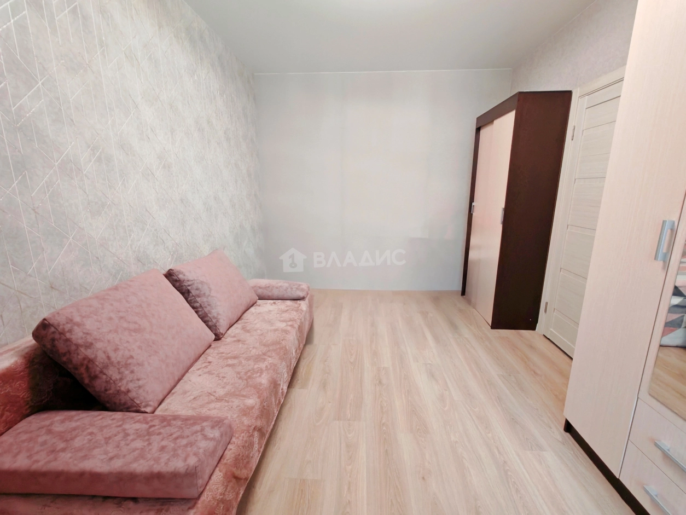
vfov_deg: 78.1
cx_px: 343
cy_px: 258
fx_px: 317
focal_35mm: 16
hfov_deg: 94.5
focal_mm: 1.96
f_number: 2.2
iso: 640
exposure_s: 1/50
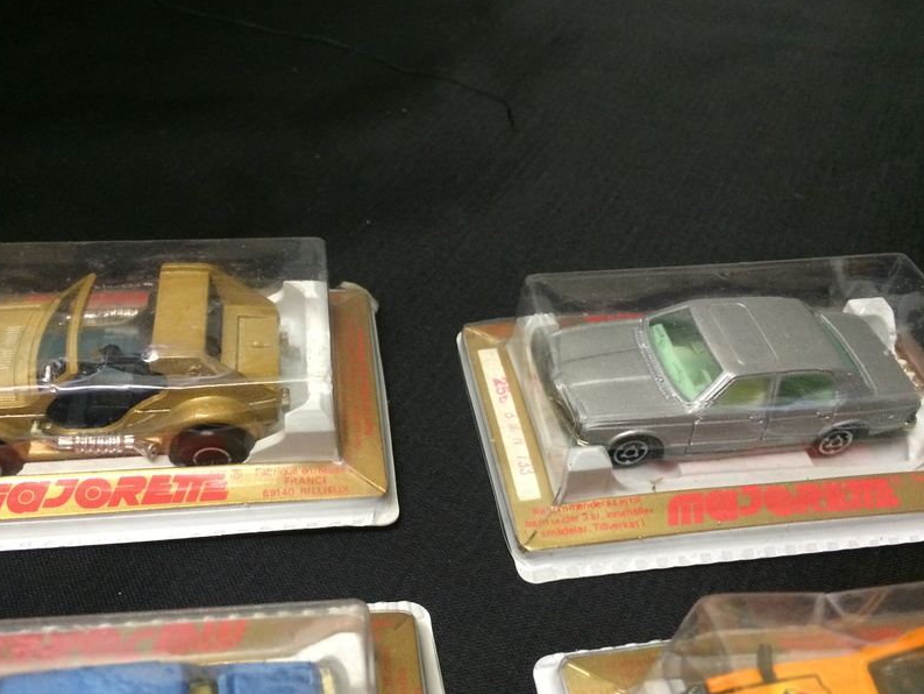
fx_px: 908
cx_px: 415
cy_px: 364
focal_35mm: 34
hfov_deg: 53.8
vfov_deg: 41.8
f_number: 2.2
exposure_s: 1/30
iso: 320
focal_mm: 4.12
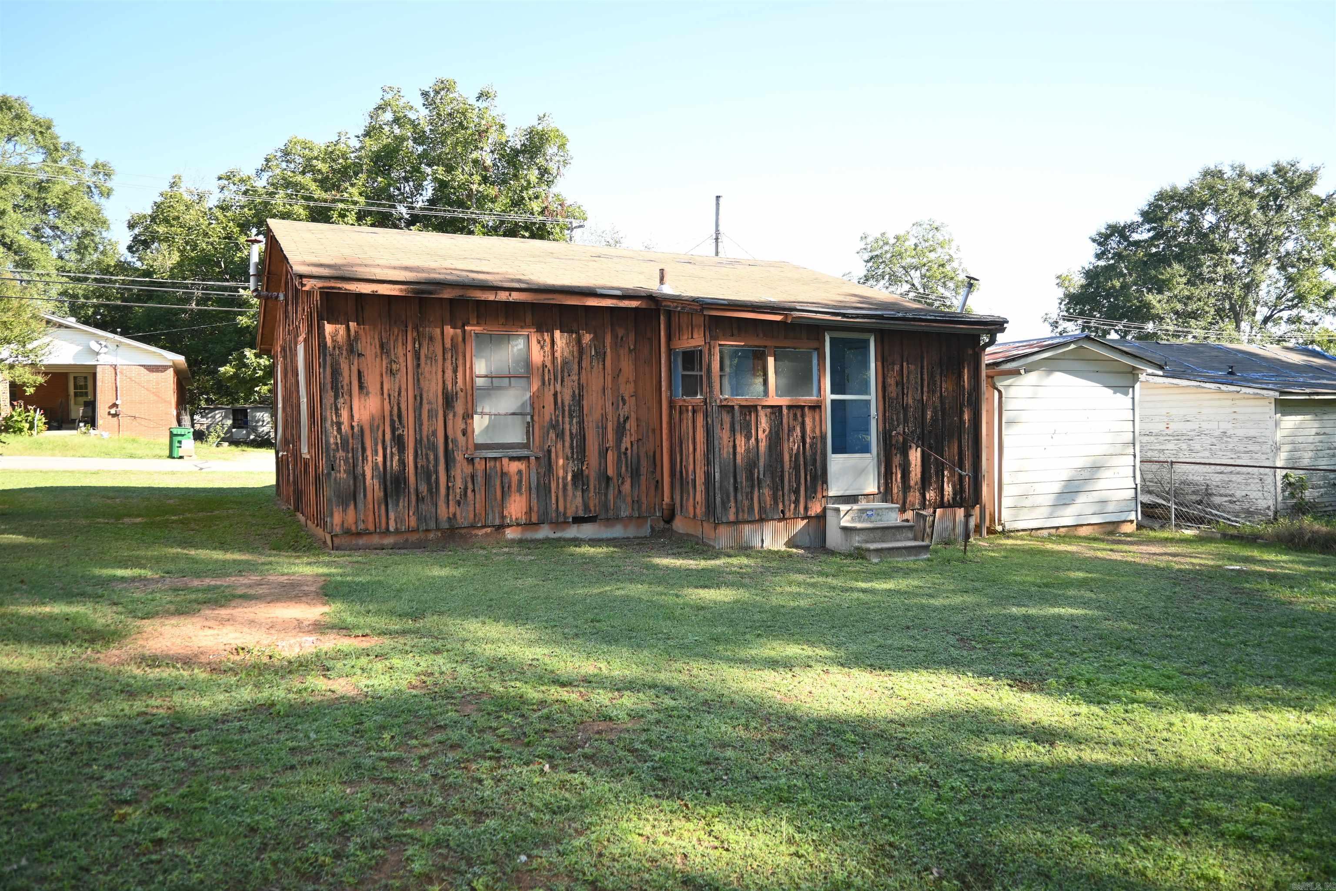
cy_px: 446
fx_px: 891
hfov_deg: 73.7
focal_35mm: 24
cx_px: 668
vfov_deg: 53.1
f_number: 3.5
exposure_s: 1/200
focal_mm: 16
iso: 100
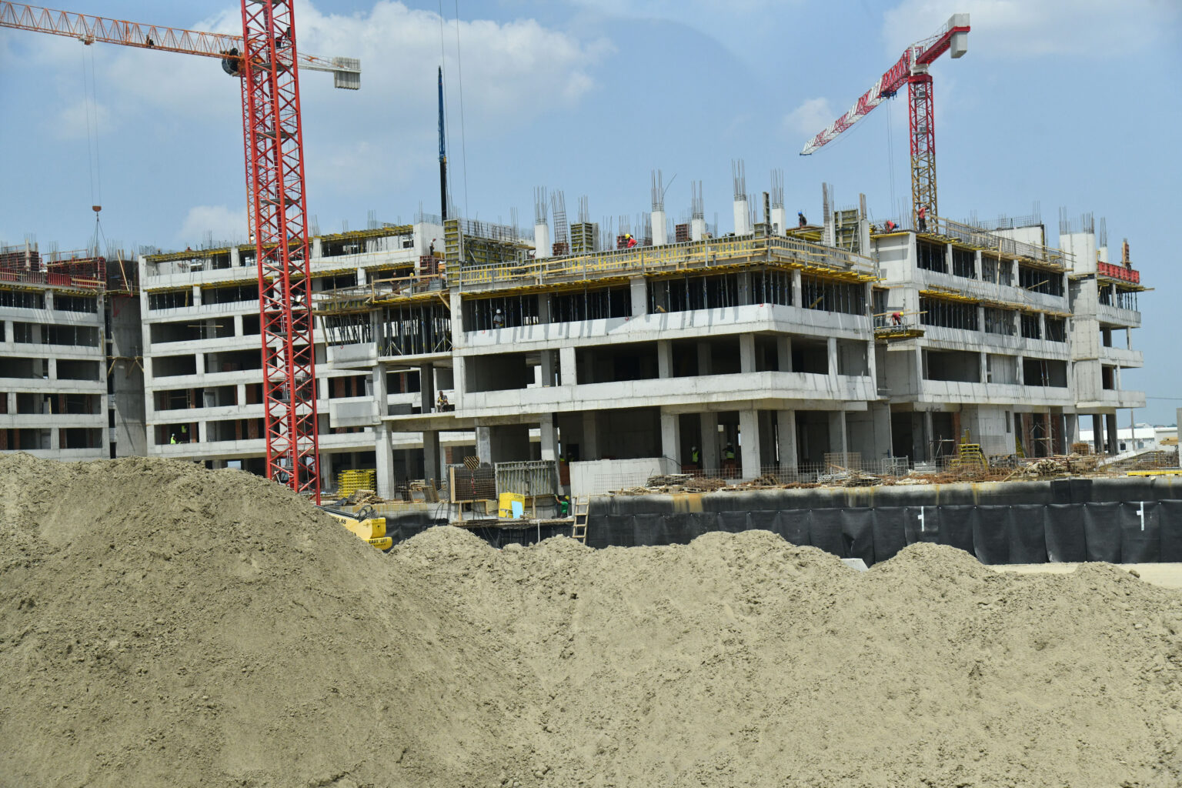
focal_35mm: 55
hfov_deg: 36.2
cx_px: 591
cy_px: 394
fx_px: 1806
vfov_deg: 24.6
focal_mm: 55
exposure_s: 1/1000
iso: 800
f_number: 5.6
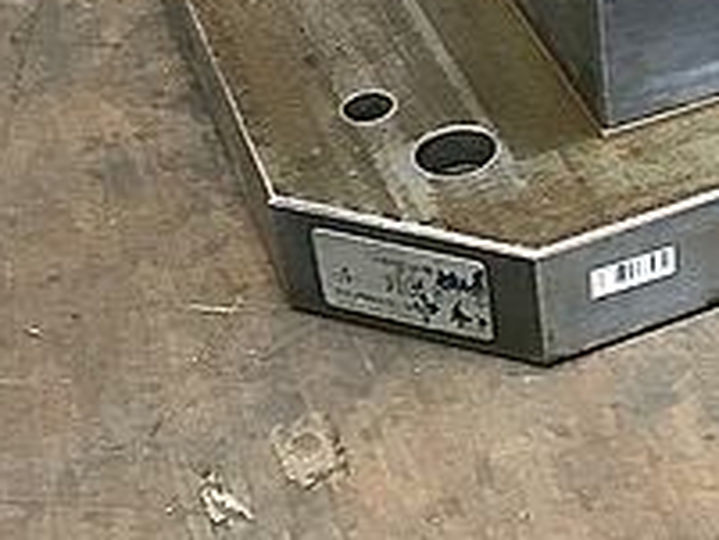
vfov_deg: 16.3
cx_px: 787
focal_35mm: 89
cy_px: 4
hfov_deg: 20.9
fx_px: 1850
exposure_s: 1/15
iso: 80
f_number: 1.8
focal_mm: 3.99
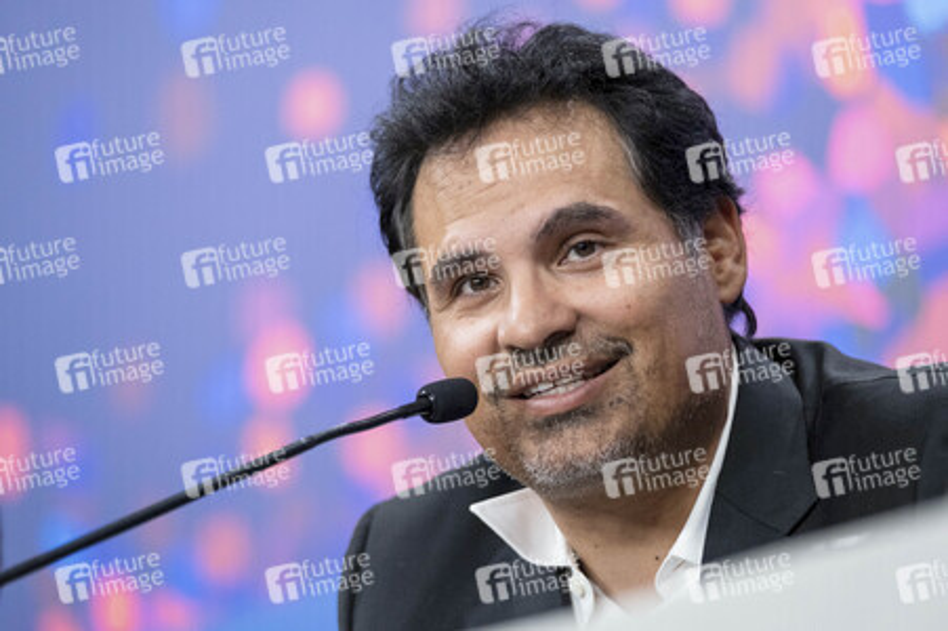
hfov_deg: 10.2
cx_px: 474
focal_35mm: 202
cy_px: 316
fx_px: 5315
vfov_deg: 6.8
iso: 2000
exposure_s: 1/350
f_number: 2.8
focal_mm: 134.4
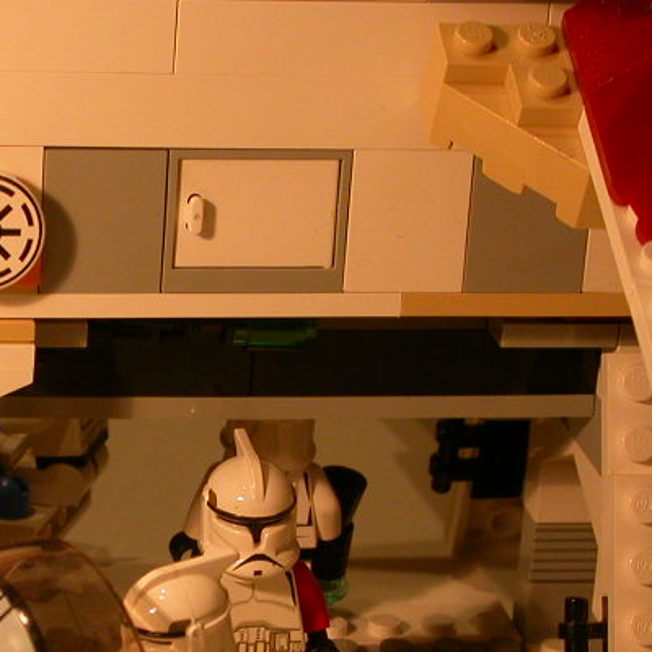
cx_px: 64
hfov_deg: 9.3
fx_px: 4006
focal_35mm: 188
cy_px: 512
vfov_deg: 9.3
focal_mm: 17.3
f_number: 3.6
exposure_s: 1/86.8
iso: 100
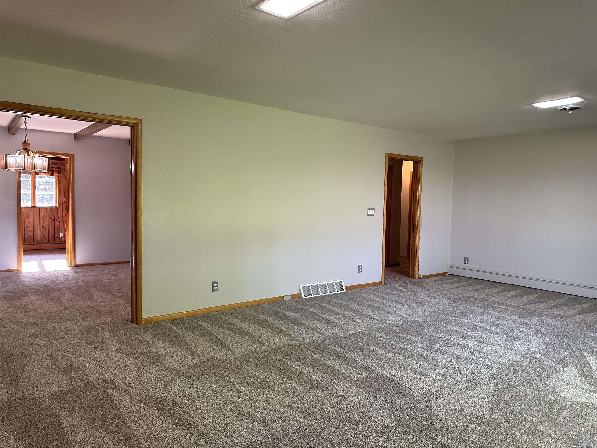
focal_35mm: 24
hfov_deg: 71.6
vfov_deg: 56.8
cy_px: 224
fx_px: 414
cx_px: 298
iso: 125
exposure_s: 1/60
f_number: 1.78
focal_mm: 6.86
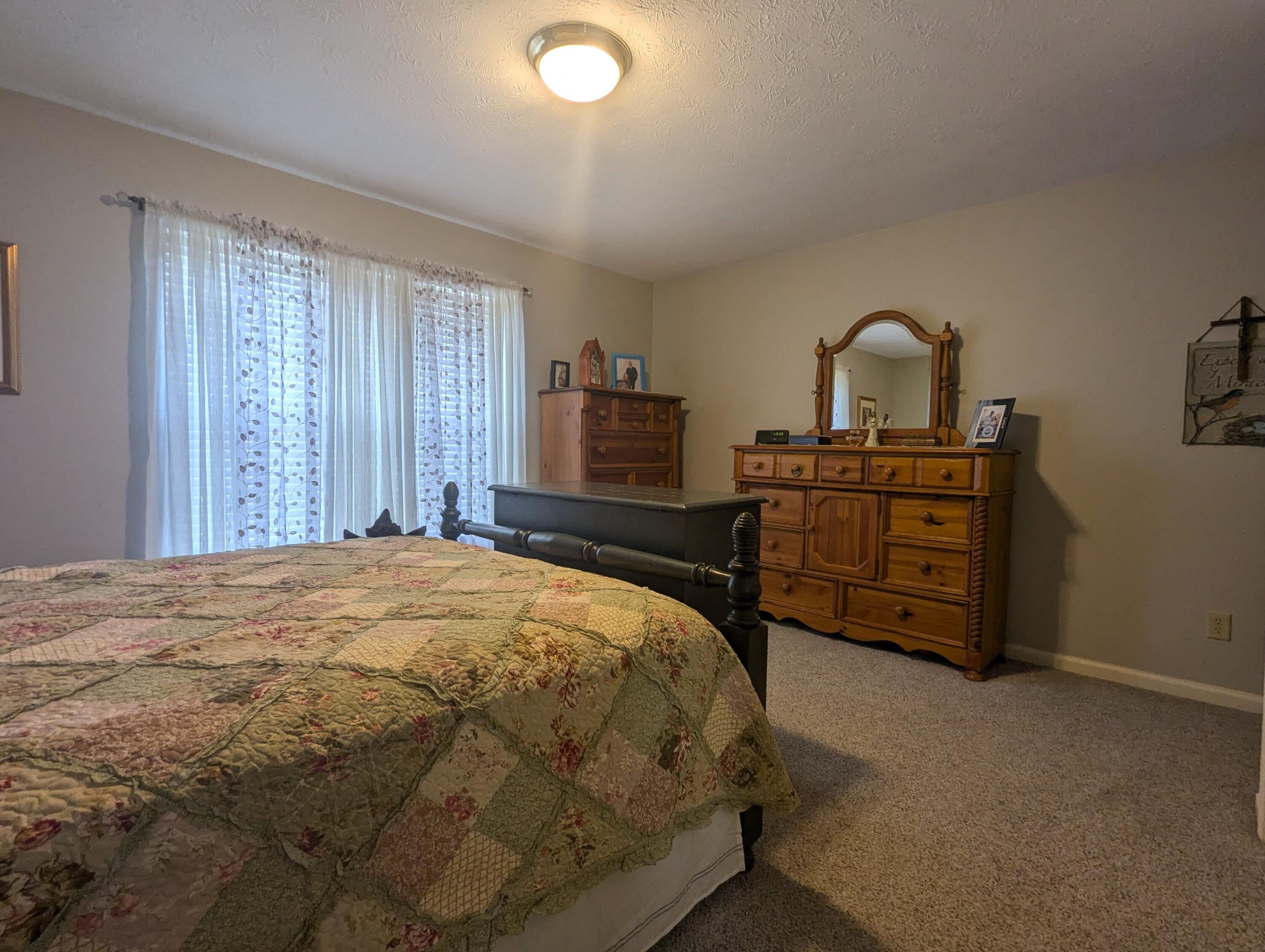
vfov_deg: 78.2
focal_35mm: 16
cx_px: 632
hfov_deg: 94.4
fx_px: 585
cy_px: 476
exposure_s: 1/60
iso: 114
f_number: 2.2
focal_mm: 2.35
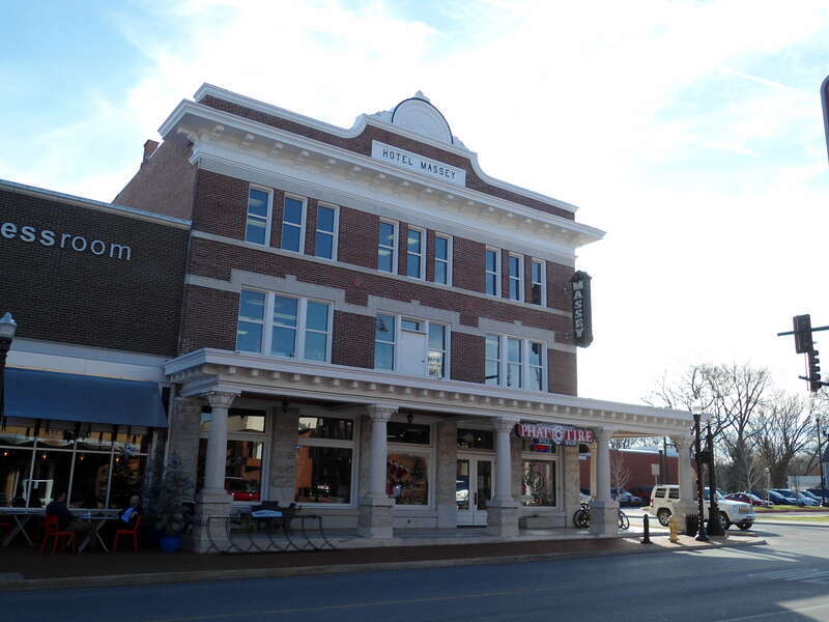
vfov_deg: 45.4
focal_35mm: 31
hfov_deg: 58.4
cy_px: 311
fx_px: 742
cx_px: 414
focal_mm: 5.6
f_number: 3
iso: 80
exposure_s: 1/640
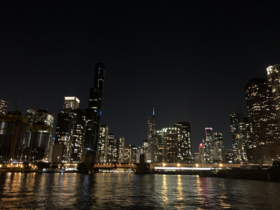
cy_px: 105
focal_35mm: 26
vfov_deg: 53.1
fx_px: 210
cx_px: 140
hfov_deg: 67.3
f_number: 1.8
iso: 500
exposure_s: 1/4
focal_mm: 4.25
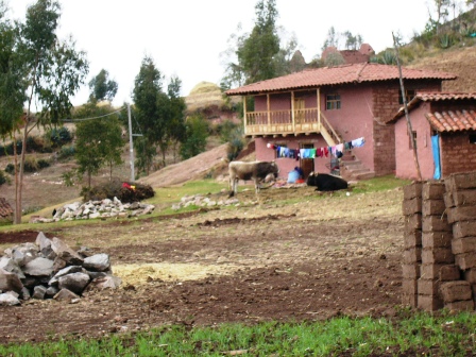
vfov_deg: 14.1
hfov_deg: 18.7
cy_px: 178
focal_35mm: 105
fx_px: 1444
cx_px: 238
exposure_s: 1/320
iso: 100
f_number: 4.9
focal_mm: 17.4
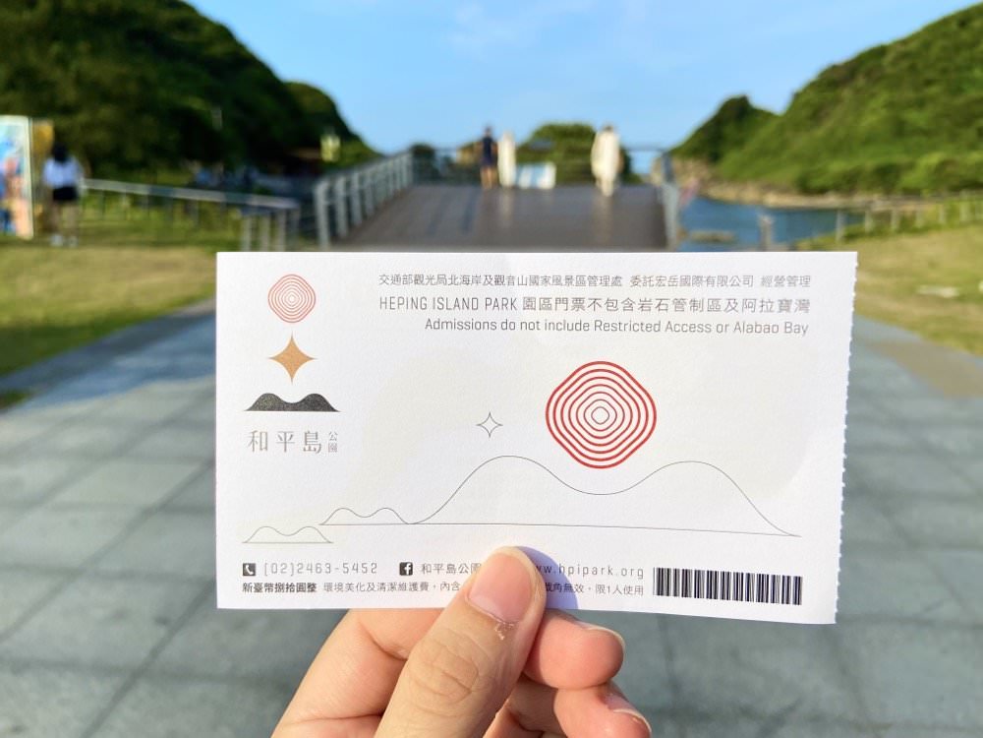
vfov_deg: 53.1
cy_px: 369
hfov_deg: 67.3
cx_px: 492
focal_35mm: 26
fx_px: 738
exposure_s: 1/4274
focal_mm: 4.25
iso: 32
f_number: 1.8
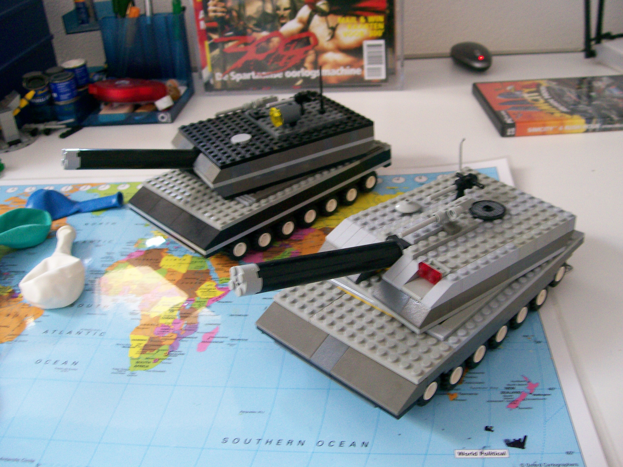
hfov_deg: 51.4
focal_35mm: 36
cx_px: 312
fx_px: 648
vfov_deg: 39.7
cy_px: 234
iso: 160
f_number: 2.7
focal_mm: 6
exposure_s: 1/9.94
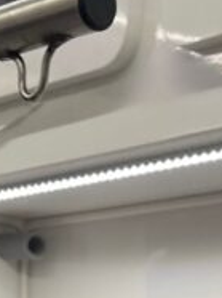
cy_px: 670
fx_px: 1183
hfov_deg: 10.7
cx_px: 80
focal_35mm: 138
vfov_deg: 12.0
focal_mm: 5.1
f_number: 1.6
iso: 100
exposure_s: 1/120
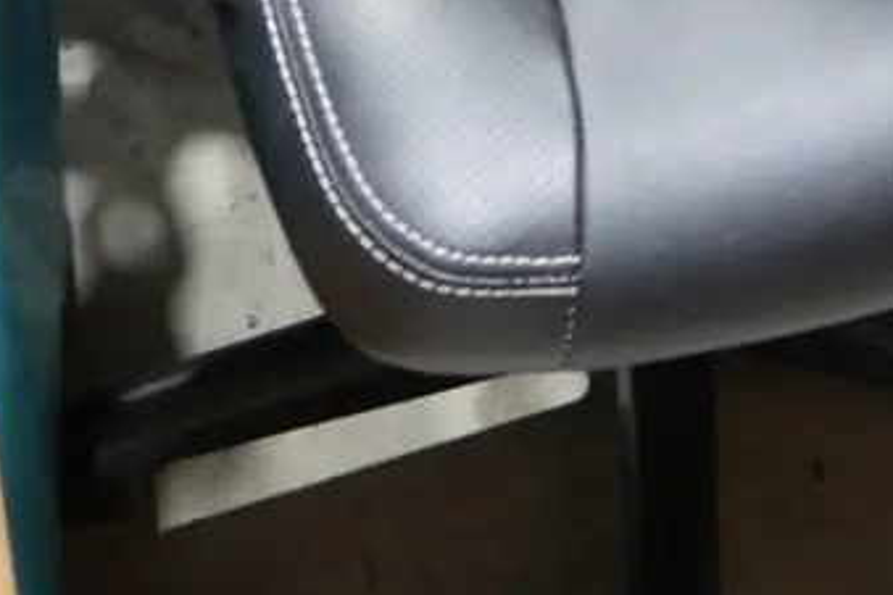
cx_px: 742
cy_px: -703
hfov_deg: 22.7
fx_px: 2183
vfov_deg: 12.9
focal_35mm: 88
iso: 640
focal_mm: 14
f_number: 3.5
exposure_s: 1/60
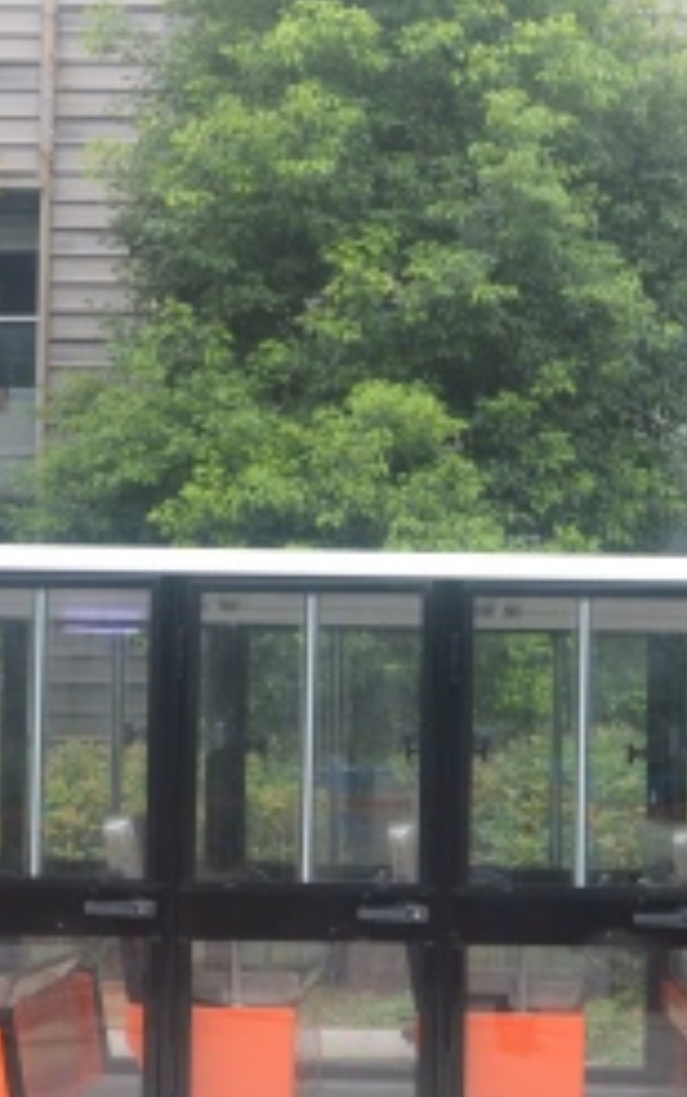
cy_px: 676
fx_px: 2005
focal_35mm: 67
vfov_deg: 30.5
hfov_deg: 19.4
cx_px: 486
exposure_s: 1/100
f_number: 5
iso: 400
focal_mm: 18
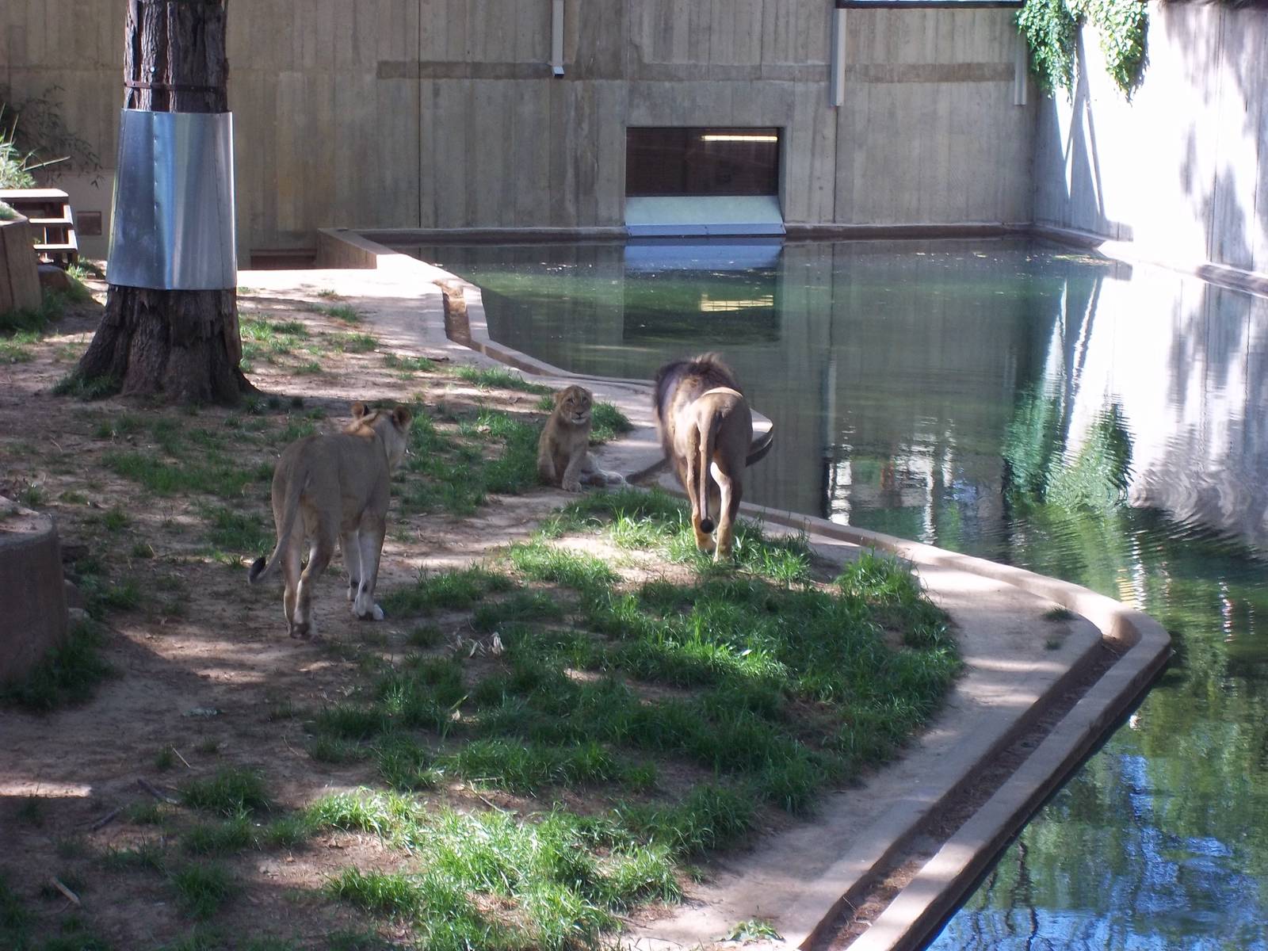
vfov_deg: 13.7
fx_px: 3956
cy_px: 476
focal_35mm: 108
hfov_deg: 18.2
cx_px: 634
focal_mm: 19.5
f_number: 5.6
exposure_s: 1/60
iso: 115
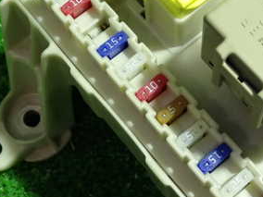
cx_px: 161
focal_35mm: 76
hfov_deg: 25.6
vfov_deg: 19.4
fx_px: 577
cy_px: 93
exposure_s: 1/40
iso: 400
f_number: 2.5
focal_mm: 6.37
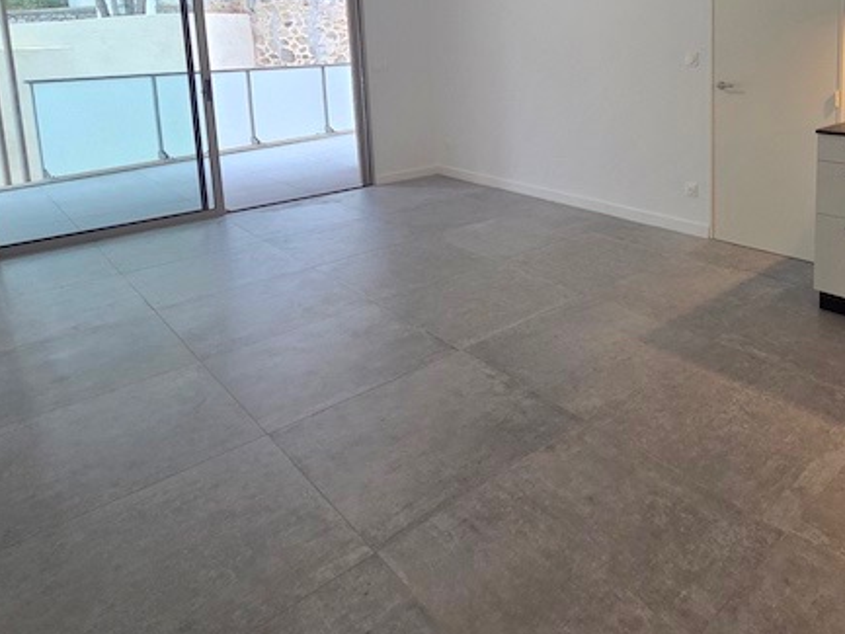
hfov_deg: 67.8
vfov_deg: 53.1
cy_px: 127
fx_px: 586
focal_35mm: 24
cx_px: 615
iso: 160
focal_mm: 2.2
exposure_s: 1/50
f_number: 2.2
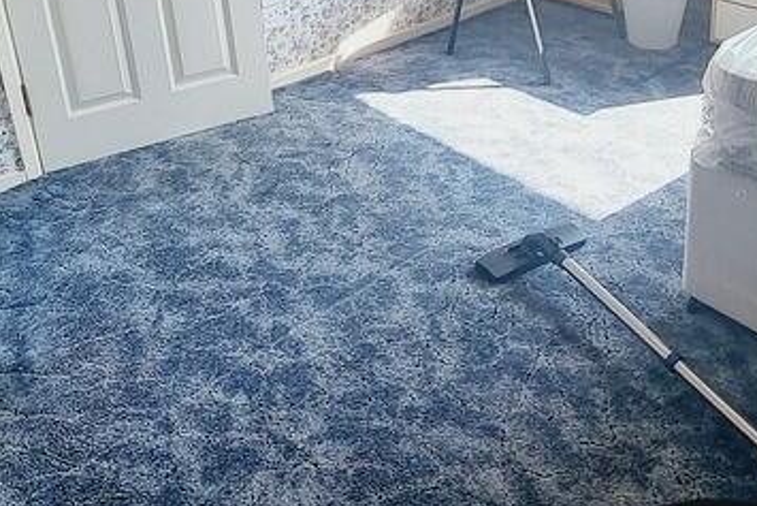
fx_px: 820
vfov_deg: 31.7
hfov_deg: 49.5
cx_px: 407
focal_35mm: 39
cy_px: 2
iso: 50
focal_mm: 2.2
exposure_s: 1/233
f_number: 2.2
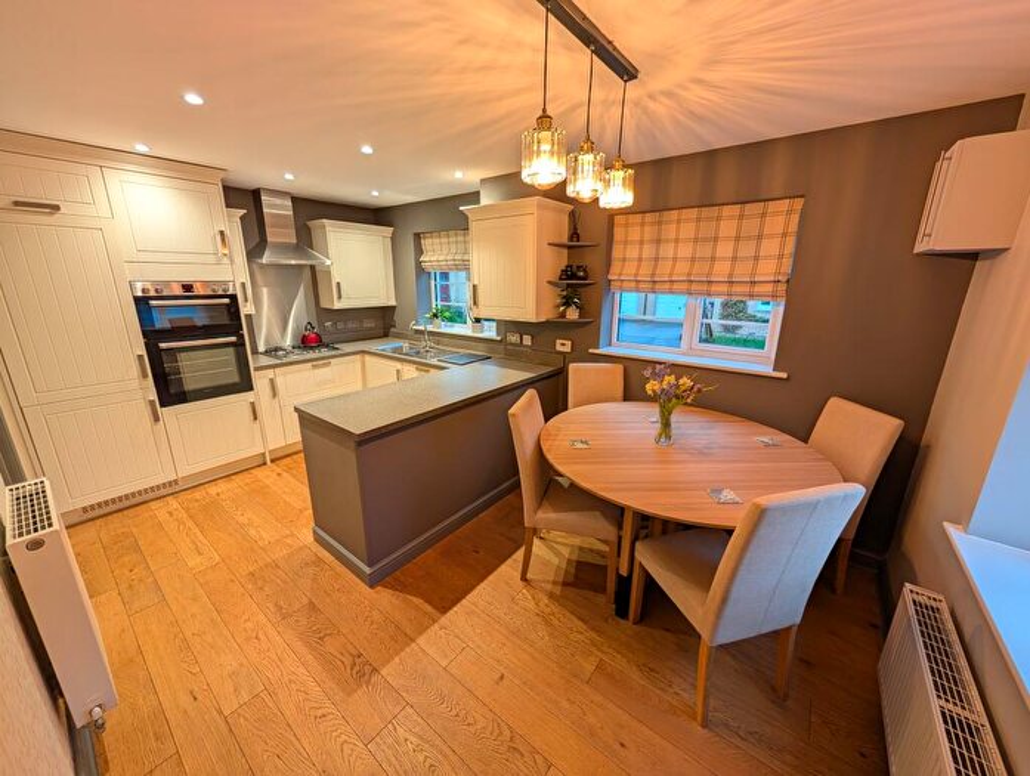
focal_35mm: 12
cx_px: 515
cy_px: 388
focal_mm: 2.02
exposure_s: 1/50
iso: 133
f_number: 1.7
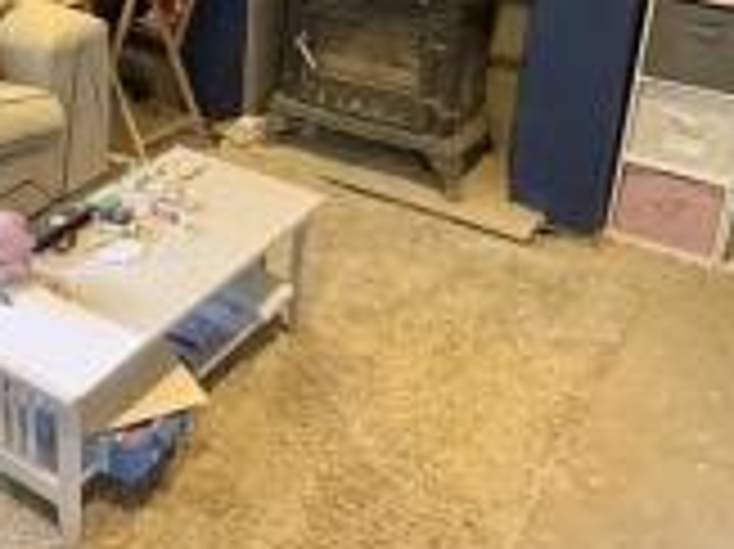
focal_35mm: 50
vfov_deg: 27.9
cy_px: 43
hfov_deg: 36.8
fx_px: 1059
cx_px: 137
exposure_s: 1/63
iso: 320
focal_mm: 2.22
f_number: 2.2
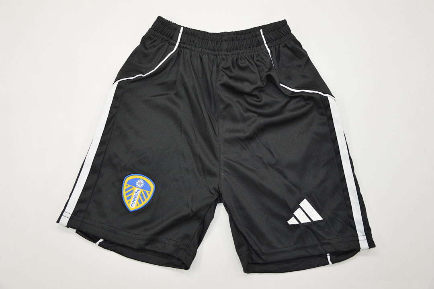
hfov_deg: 41.1
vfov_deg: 28.0
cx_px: 217
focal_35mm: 48
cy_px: 144
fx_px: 578
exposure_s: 1/200
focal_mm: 32
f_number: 4.2
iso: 400
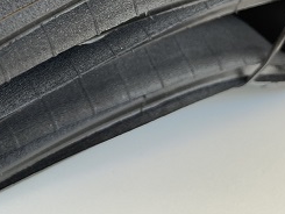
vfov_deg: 19.3
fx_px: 601
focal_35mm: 73
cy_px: -28
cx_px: 2
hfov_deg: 25.4
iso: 50
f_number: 1.8
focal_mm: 3.99
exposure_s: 1/60
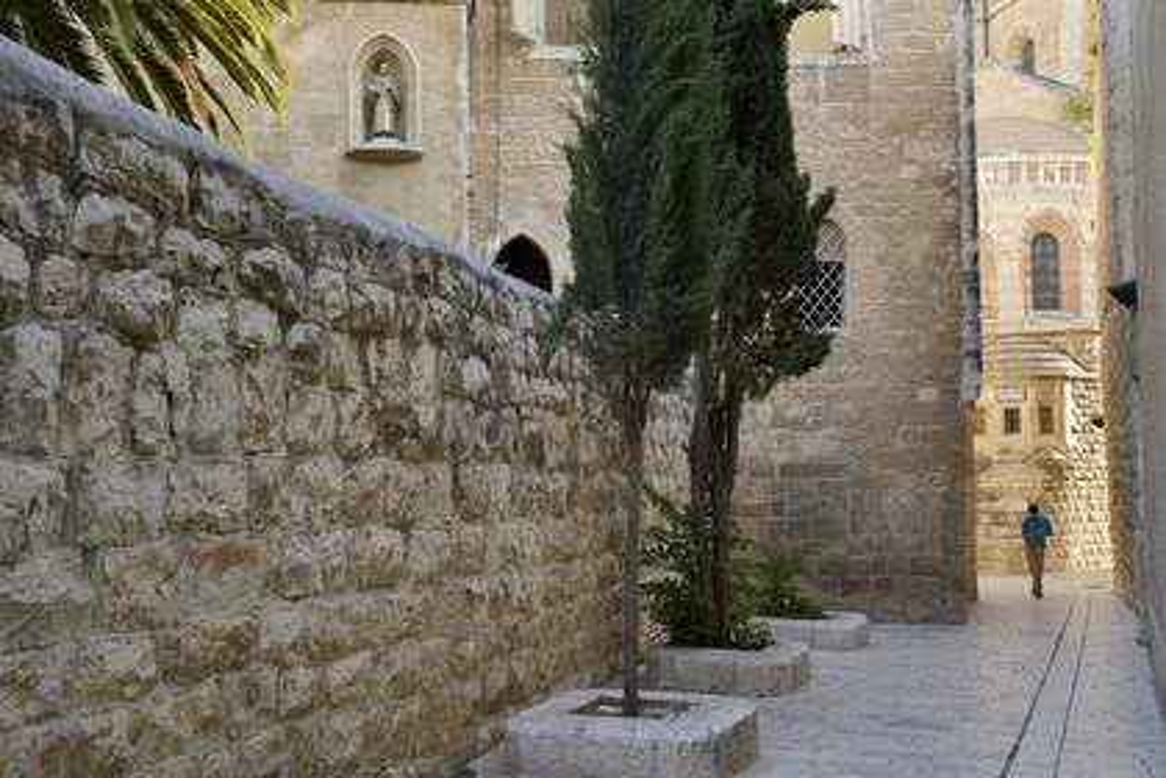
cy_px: 389
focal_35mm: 38
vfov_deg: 35.1
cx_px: 583
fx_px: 1231
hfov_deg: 50.7
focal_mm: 38
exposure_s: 1/160
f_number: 5.6
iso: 200
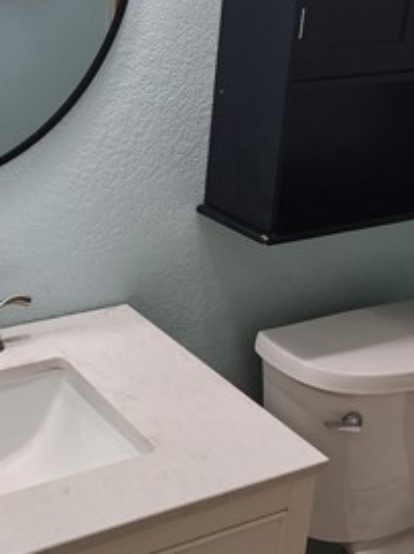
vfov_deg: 35.5
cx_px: 45
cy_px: 221
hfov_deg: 26.1
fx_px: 863
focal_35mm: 54
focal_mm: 6.4
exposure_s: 1/120
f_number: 1.8
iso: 100
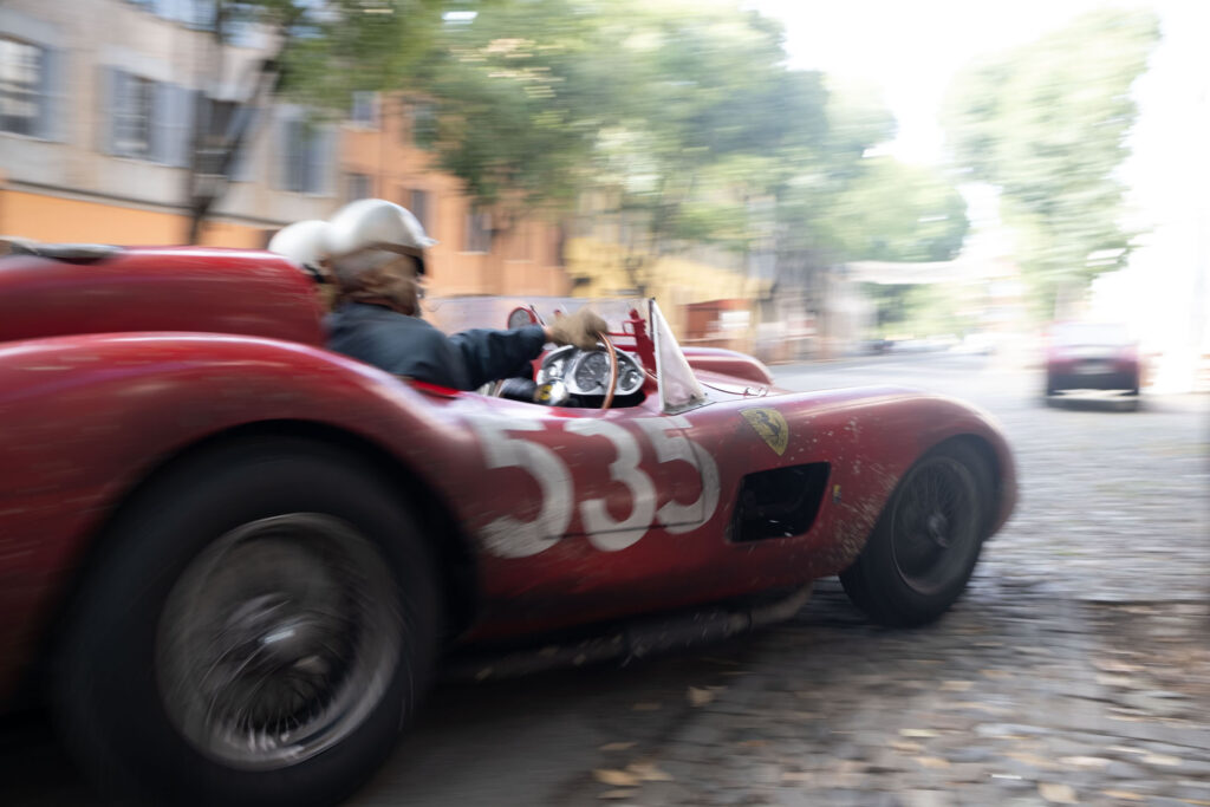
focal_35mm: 35
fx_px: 1176
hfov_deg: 54.4
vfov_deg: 37.9
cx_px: 605
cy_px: 404
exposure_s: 1/60
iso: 200
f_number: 5
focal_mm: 23
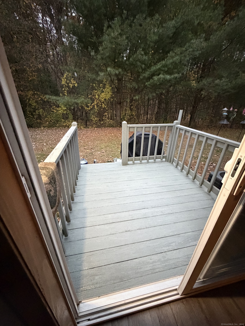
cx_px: 122
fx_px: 132
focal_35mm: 14
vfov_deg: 102.1
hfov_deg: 85.7
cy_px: 163
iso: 1000
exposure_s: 1/40
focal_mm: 2.22
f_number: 2.2
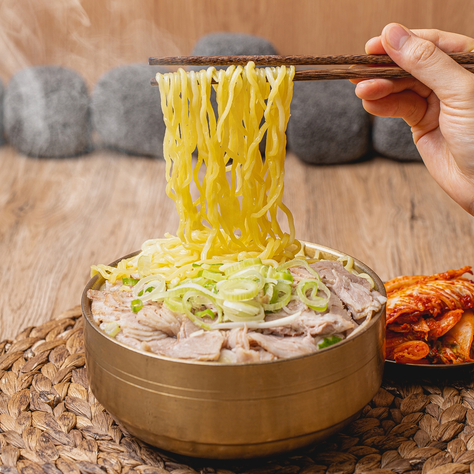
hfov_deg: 18.5
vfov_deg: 18.5
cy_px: 201
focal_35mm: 94
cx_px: 237
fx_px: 1456
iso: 100
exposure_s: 1/125
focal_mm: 71
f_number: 8
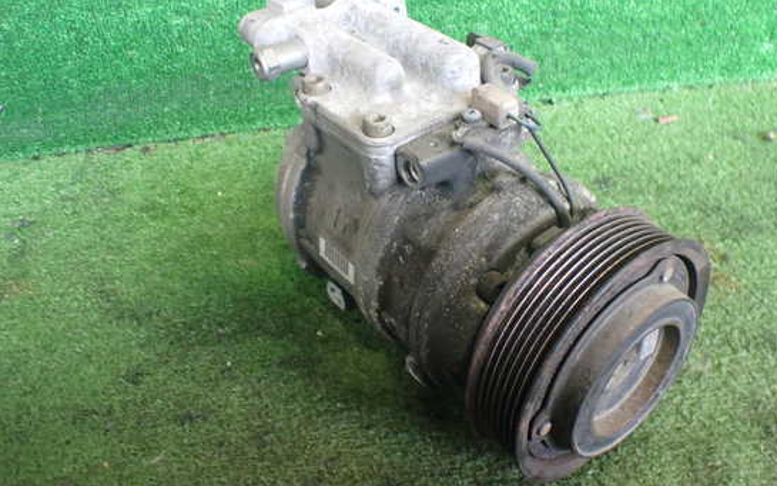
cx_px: 425
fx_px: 741
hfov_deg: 55.2
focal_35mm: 35
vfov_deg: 36.3
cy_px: 228
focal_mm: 5.4
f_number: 2.3
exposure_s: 1/125
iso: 800
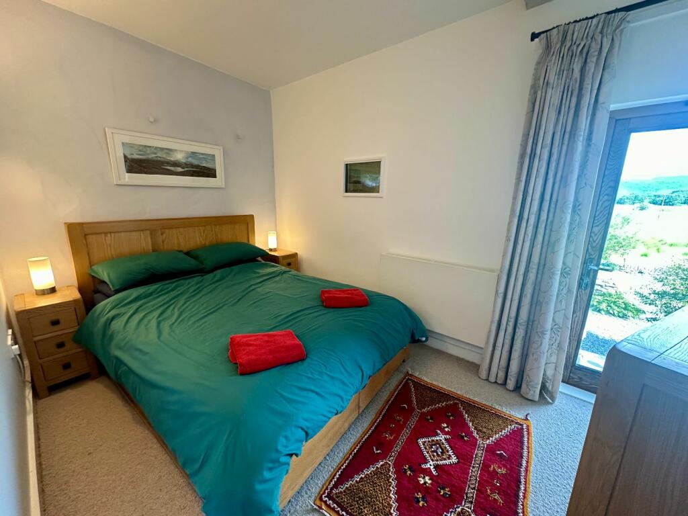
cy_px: 258
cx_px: 344
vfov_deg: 85.7
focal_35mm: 14
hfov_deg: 102.1
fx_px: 278
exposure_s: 1/100
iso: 200
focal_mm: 2.22
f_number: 2.2
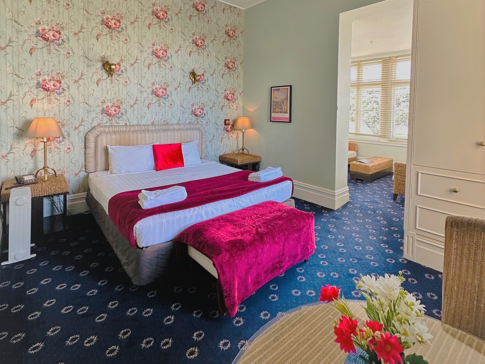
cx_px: 242
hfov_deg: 102.0
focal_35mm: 14
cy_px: 182
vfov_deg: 85.7
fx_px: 196
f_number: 2.2
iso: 160
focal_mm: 2.22
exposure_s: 1/100
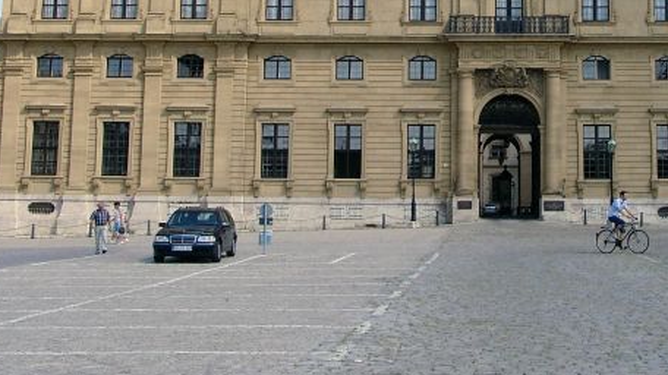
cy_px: -21
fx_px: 1151
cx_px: 495
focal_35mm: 65
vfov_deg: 17.9
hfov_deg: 31.8
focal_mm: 7.13
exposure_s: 1/650
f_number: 4
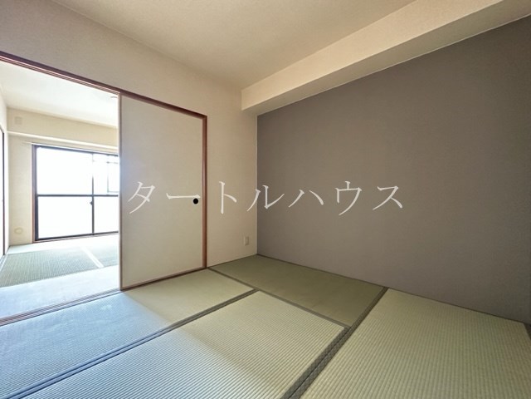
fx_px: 215
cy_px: 200
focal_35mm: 14
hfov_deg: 102.1
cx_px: 266
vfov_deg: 85.7
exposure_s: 1/53
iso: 1250
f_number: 2.2
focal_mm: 2.22
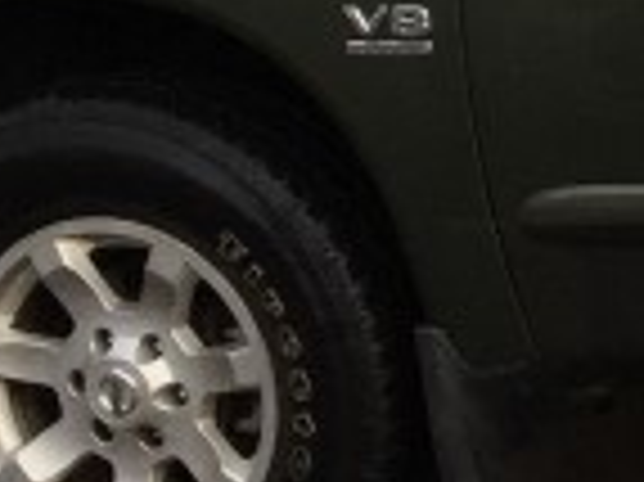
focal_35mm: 208
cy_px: 18
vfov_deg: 7.1
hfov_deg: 8.2
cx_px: 1873
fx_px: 3866
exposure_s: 1/311
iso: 32
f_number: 2.2
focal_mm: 4.15
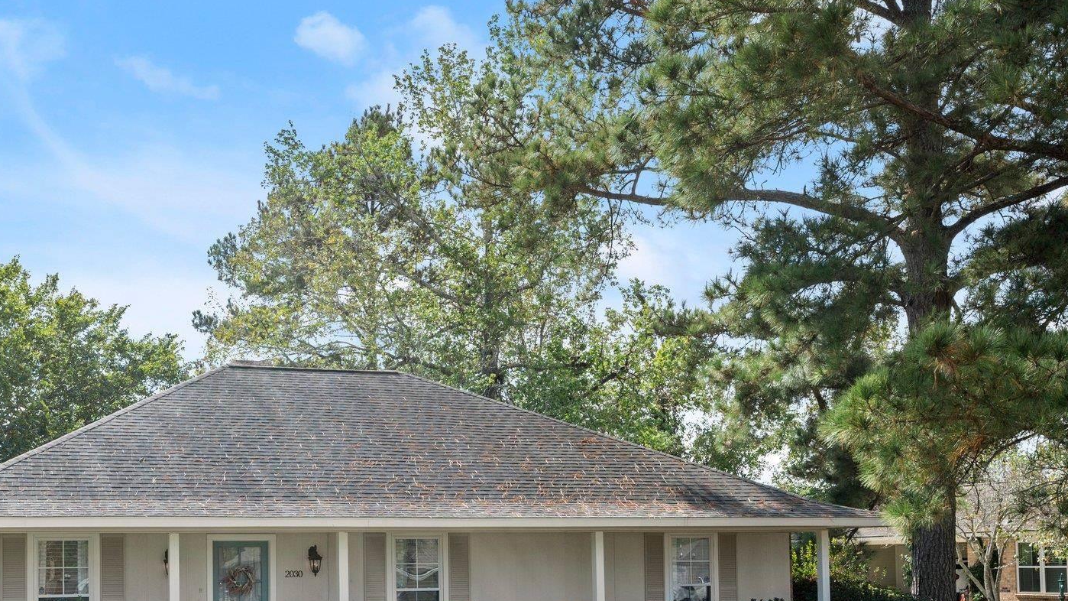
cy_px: 506
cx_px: 345
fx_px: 1303
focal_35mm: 46
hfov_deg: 43.9
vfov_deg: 25.4
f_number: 10
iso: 400
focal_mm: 30
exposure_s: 1/400
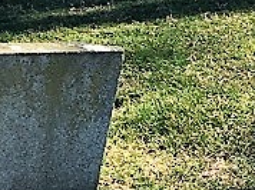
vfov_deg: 7.5
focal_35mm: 196
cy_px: 29
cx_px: -92
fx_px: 1442
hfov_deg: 9.9
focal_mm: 4.15
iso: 25
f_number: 2.2
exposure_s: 1/725
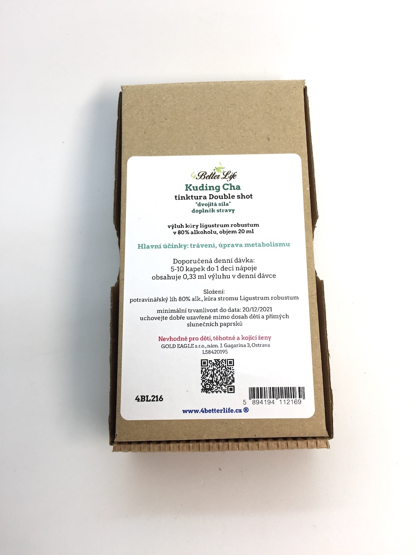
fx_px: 465
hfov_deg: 48.2
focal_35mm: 29
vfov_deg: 61.7
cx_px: 208
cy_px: 278
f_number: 2.2
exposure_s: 1/108
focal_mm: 4.15
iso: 32
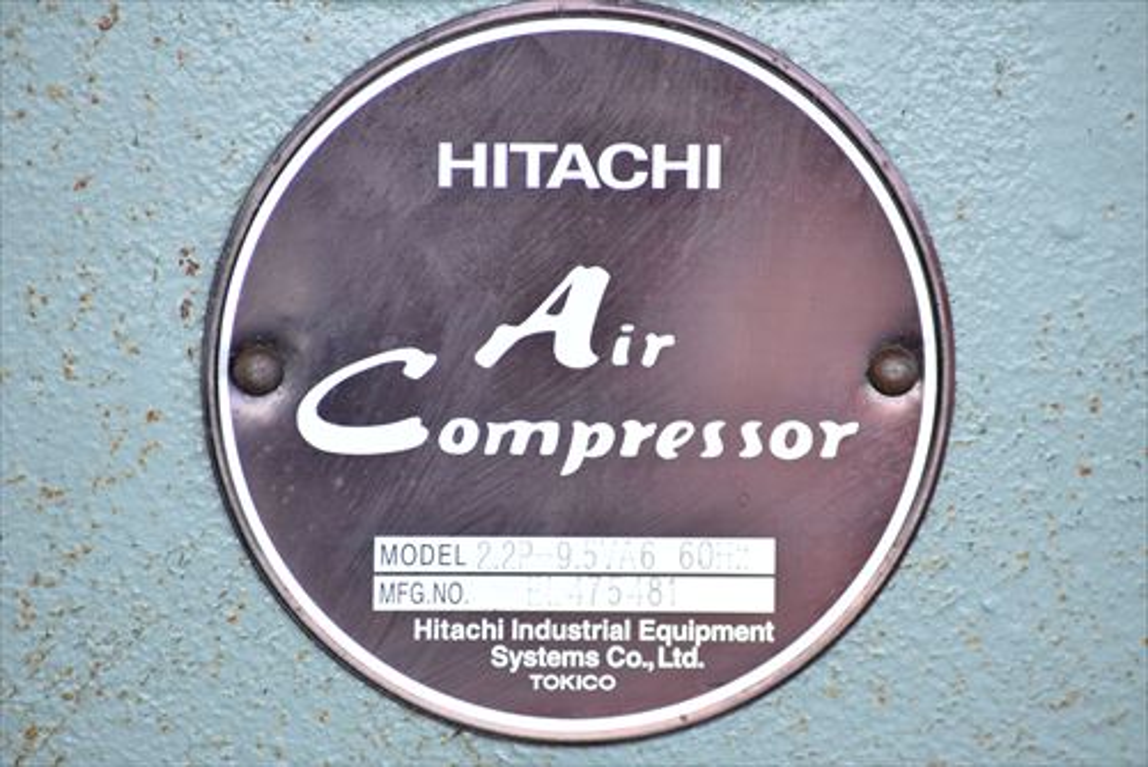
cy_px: 384
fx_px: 11486
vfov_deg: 3.8
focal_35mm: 360
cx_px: 574
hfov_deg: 5.7
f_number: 6.3
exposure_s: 1/500
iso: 1250
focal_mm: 240
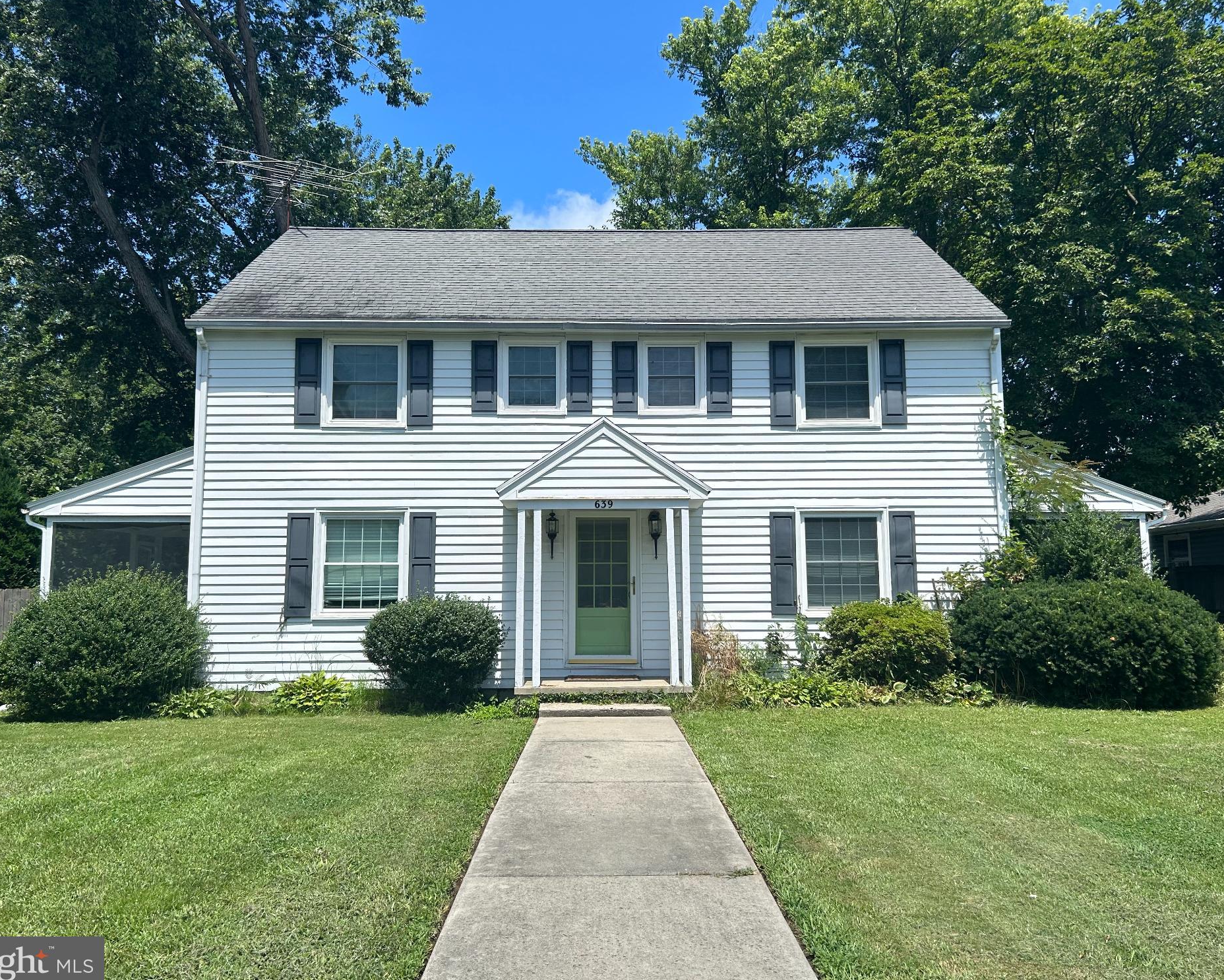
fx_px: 1014
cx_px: 615
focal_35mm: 28
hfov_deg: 62.2
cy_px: 484
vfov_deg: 51.5
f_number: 1.5
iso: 50
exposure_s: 1/4115
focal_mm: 5.7
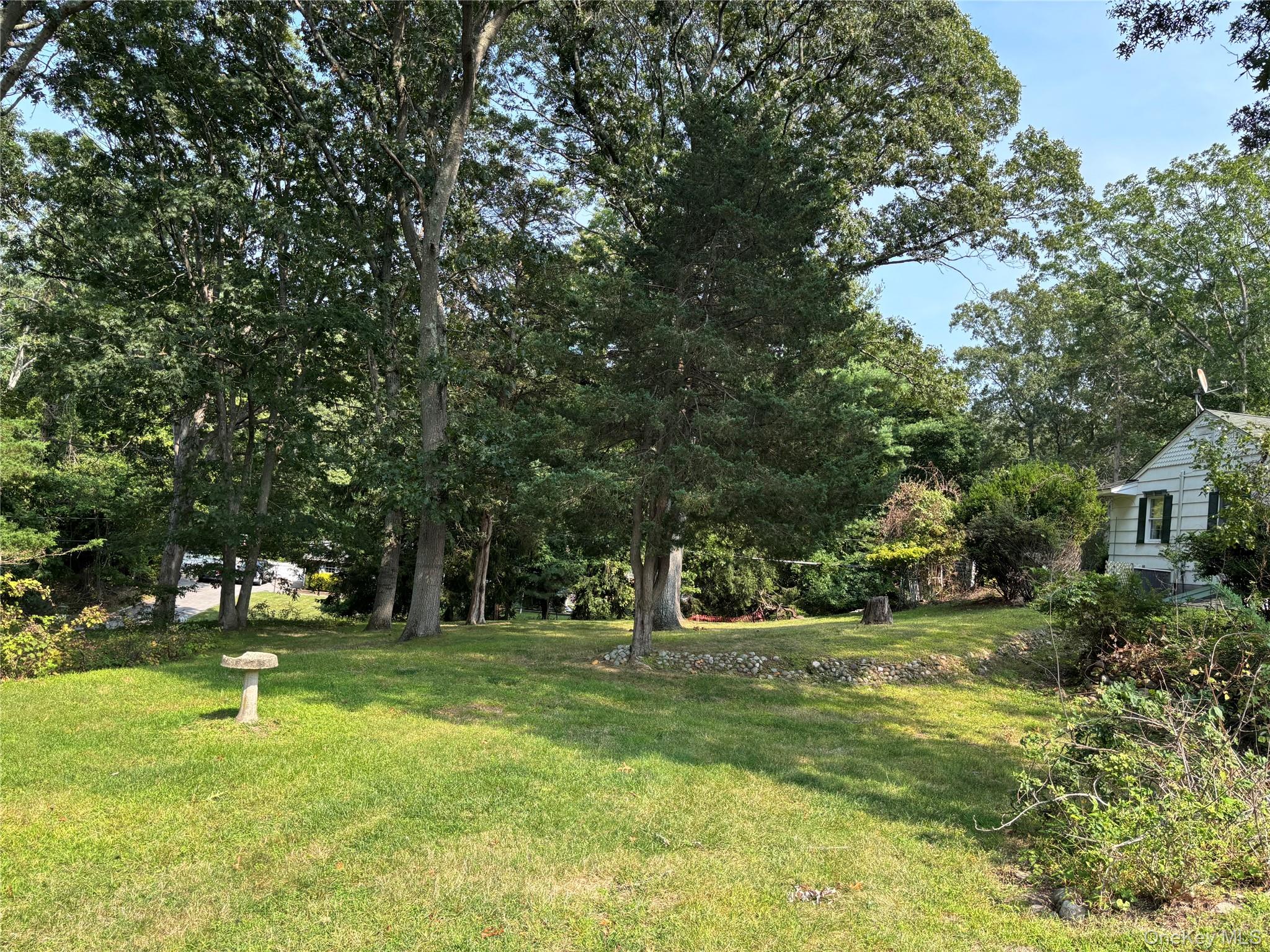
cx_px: 635
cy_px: 476
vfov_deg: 53.1
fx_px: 954
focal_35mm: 26
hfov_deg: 67.3
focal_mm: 5.96
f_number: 1.6
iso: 50
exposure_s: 1/626
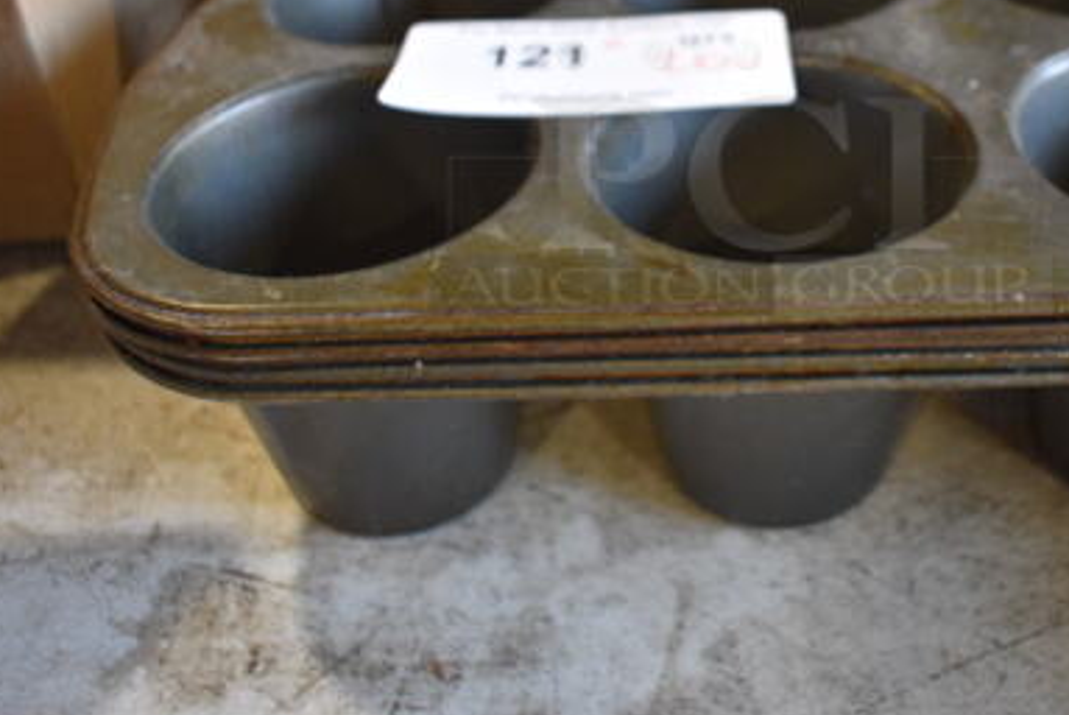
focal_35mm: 43
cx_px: 742
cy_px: 168
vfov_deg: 30.6
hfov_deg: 44.5
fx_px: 1278
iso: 800
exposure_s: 1/125
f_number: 3.5
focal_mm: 18
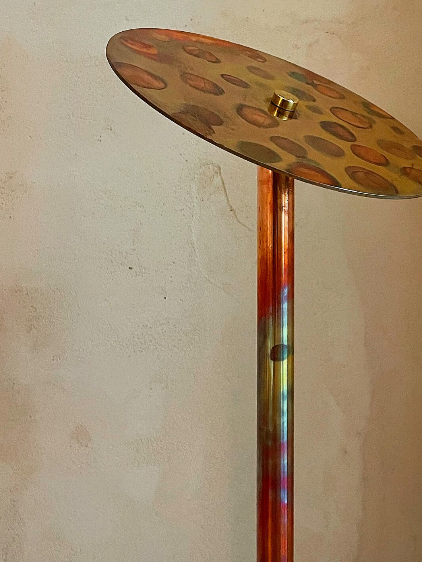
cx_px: 337
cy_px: 213
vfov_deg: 40.2
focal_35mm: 47
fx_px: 764
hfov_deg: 30.2
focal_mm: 4.2
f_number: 1.6
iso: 400
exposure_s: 1/33
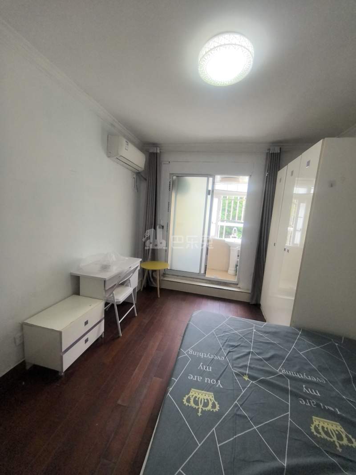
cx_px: 178
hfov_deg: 89.9
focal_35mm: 13
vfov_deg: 106.2
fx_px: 178
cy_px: 238
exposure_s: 1/50
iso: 125
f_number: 2.2
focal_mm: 1.95
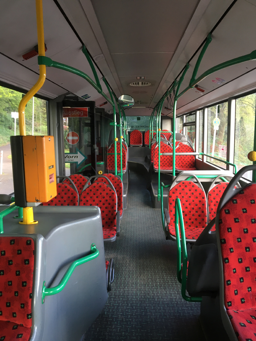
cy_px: 170
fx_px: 286
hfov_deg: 48.2
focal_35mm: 29
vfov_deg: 61.7
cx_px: 128
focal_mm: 4.15
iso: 80
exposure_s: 1/33
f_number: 2.2
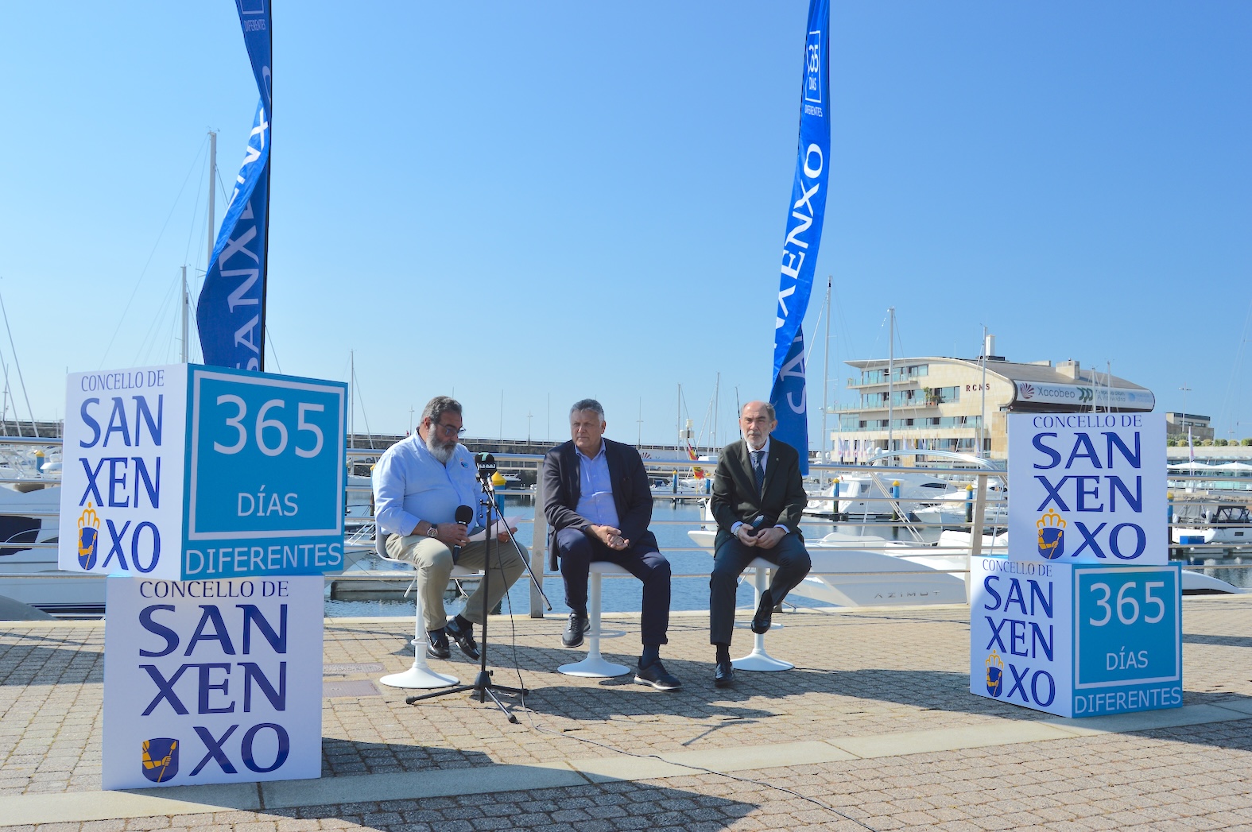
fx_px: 1042
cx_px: 626
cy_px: 416
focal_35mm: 30
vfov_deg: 43.5
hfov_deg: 62.0
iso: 100
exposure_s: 1/320
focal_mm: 20
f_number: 9
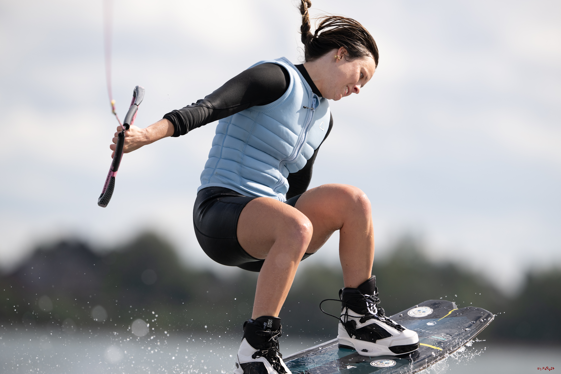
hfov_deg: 5.2
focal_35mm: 400
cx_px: 280
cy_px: 187
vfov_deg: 3.4
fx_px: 6233
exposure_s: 1/2500
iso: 320
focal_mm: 400
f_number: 4.5
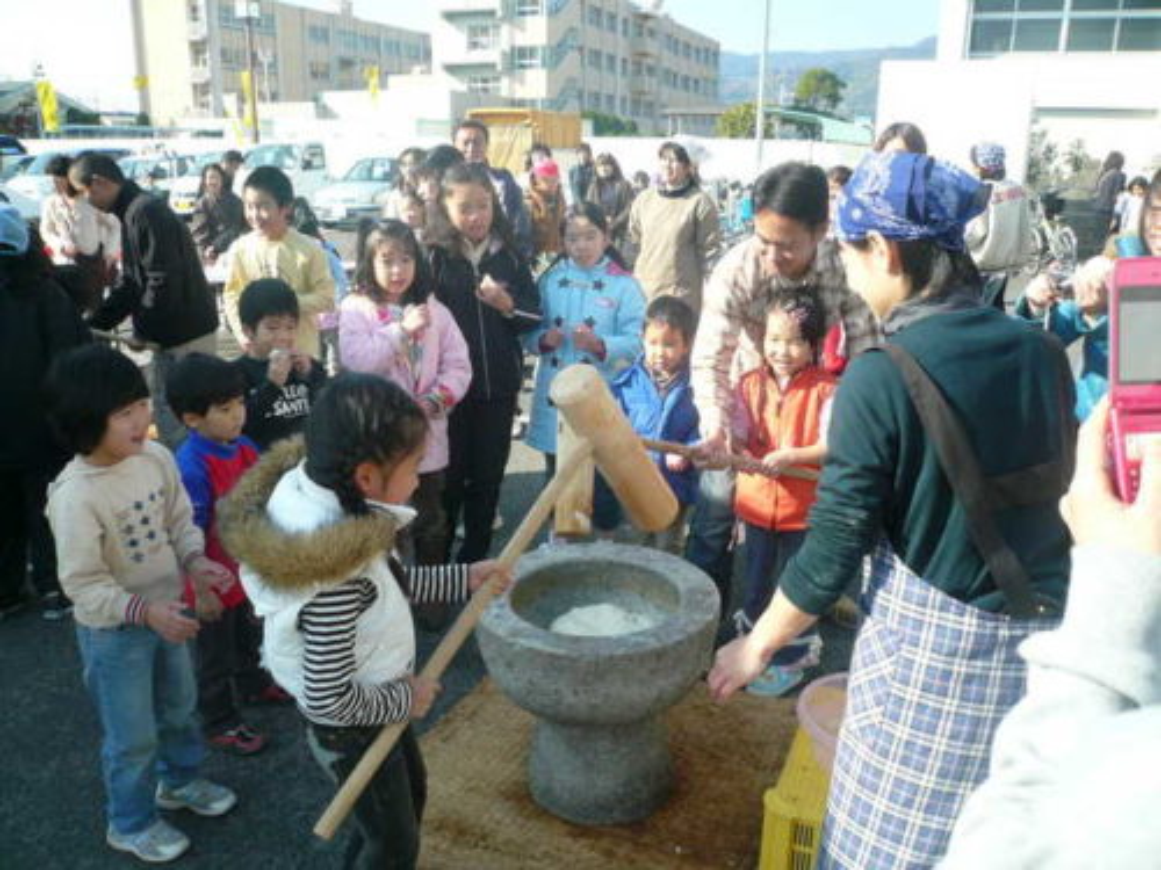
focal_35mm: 28
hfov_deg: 63.4
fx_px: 939
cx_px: 580
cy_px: 435
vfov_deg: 49.7
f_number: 2.8
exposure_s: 1/500
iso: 100
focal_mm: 4.6
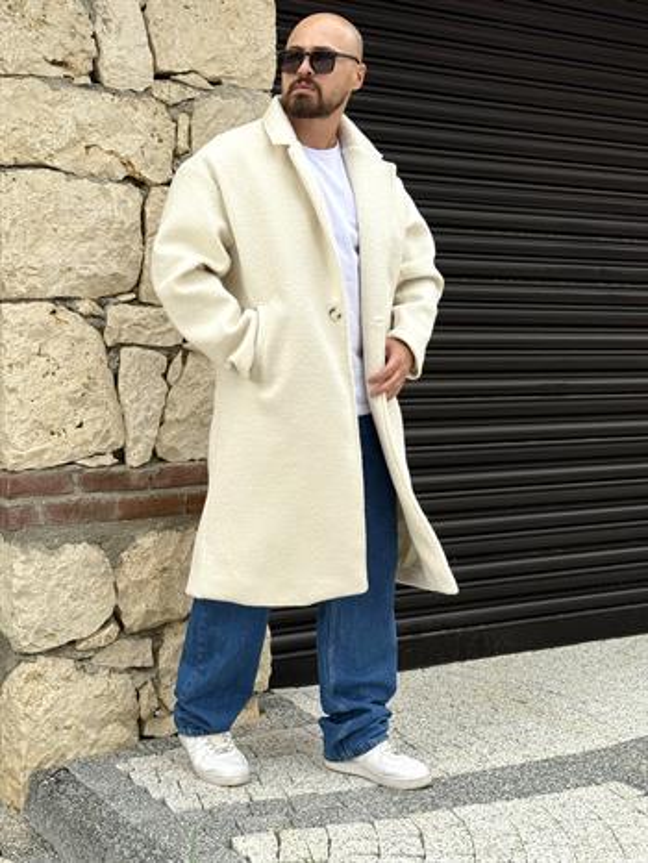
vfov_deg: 39.6
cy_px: 432
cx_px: 324
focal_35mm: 48
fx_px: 1197
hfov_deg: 30.3
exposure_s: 1/906
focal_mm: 6.76
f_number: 1.78
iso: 64
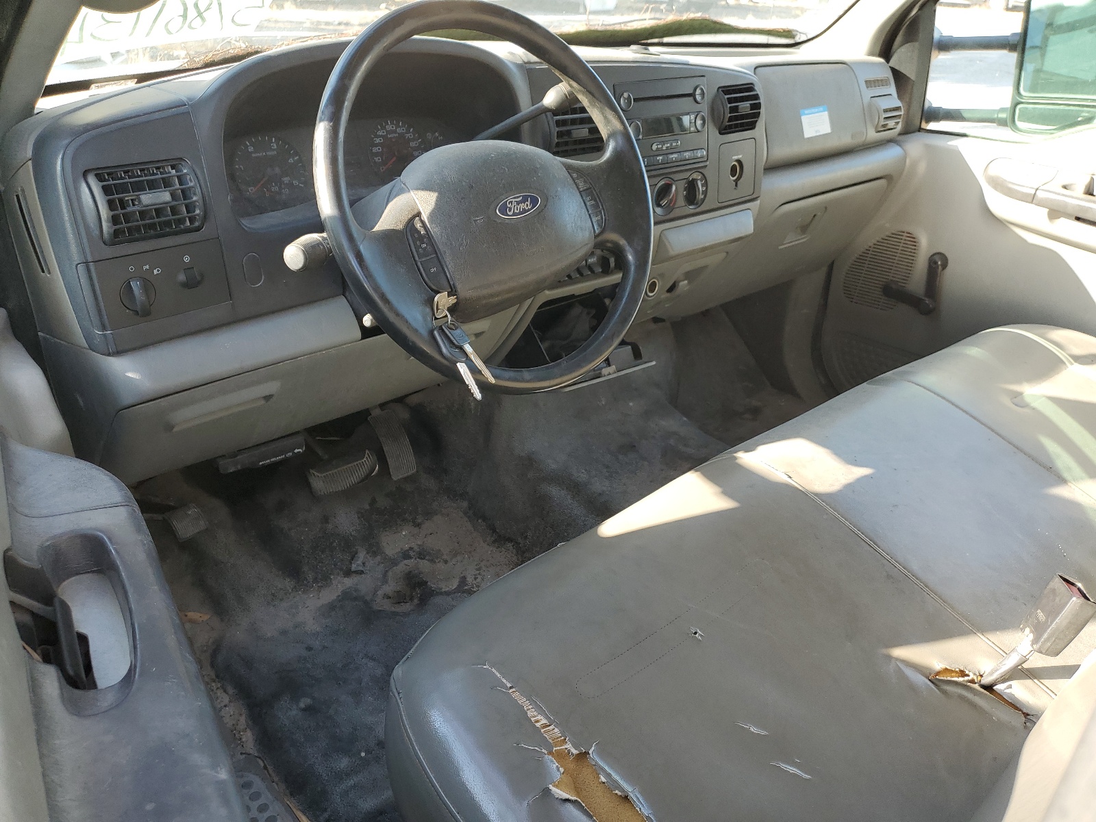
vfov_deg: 53.1
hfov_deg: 67.3
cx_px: 548
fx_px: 823
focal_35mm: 26
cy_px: 411
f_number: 1.5
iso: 50
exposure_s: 1/161
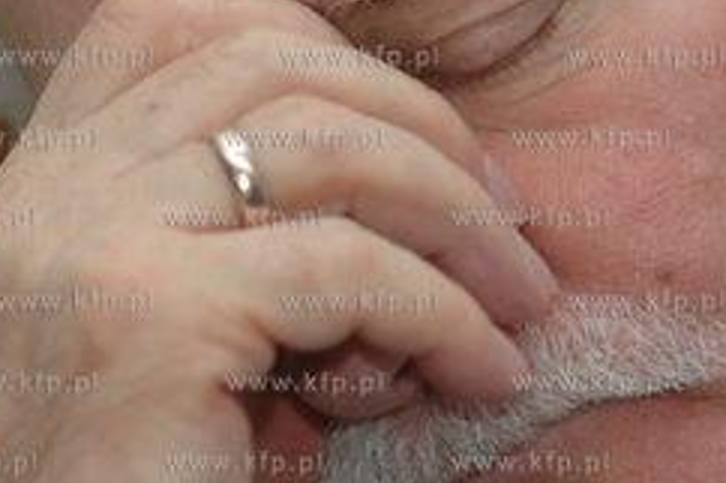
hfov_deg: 4.2
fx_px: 9996
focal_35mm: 496
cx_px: 465
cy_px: 96
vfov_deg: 2.8
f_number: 5
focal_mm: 200
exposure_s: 1/80
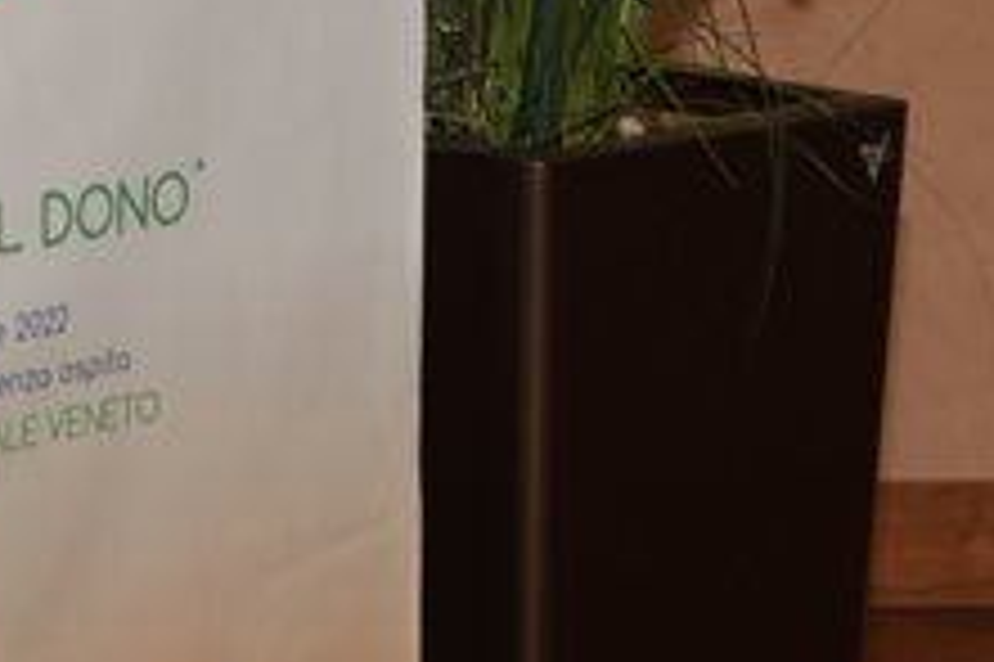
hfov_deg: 8.1
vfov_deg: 5.2
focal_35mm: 254
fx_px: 7008
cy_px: -970
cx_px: -27
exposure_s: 1/60
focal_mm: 40
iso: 500
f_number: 6.3
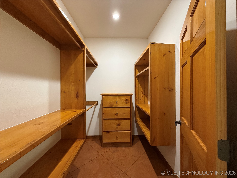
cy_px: 89
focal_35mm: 14
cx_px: 118
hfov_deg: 102.1
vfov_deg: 85.7
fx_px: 96
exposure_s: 1/60
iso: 320
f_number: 2.2
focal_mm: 2.22
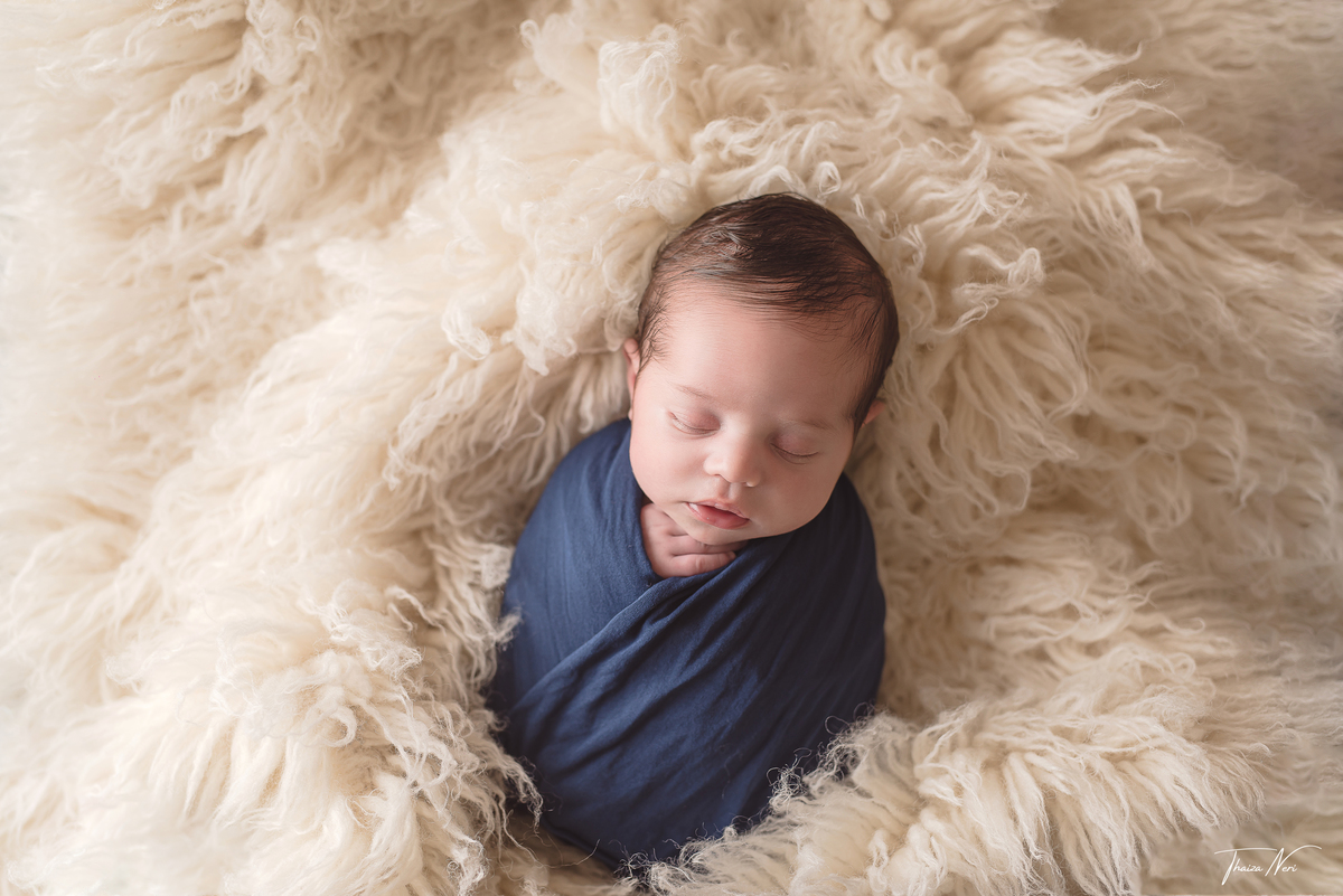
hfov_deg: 39.6
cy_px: 448
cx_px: 672
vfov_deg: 27.0
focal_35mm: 50
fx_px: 1866
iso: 100
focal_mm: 50
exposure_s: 1/160
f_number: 2.2
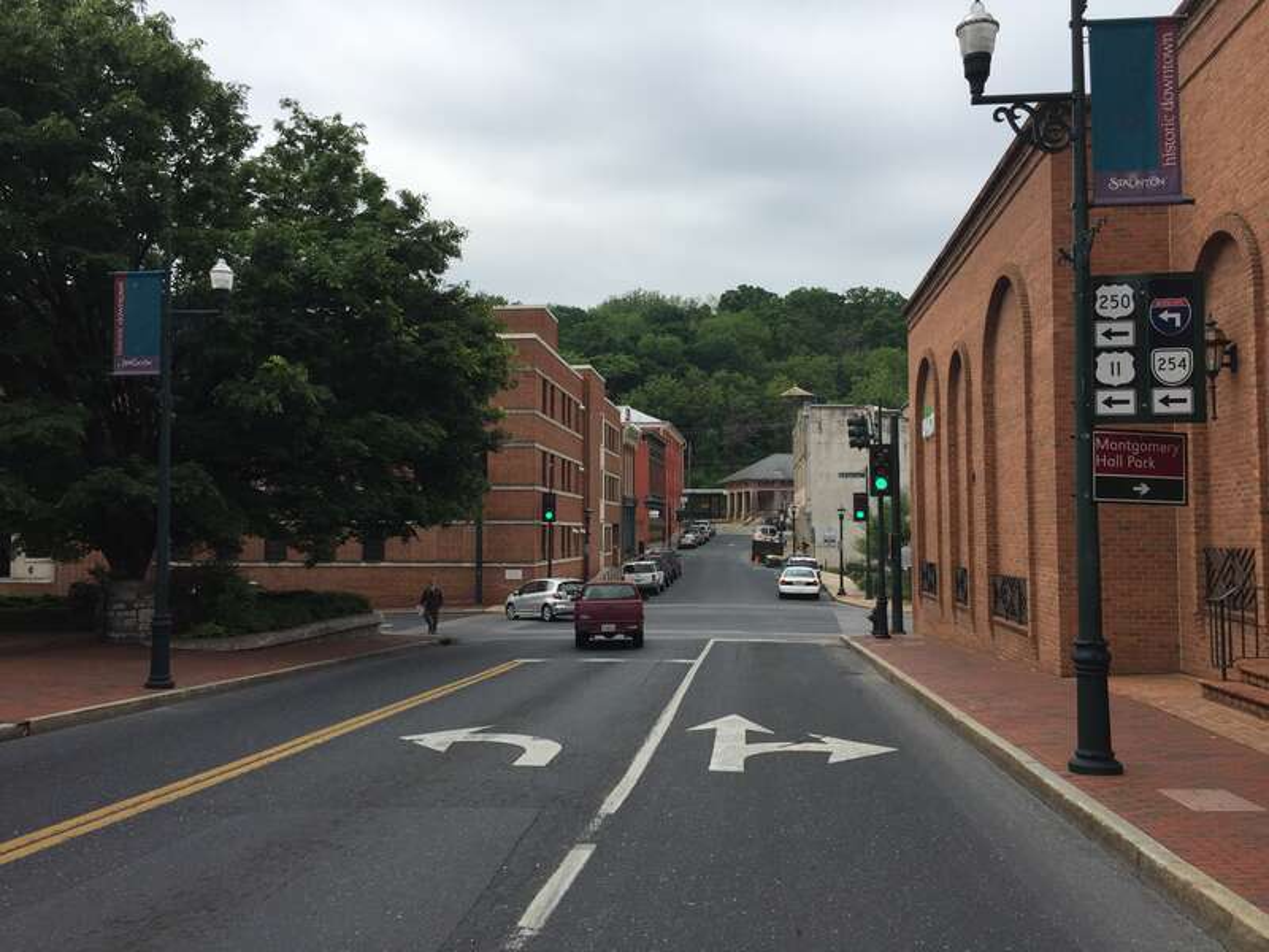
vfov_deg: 48.2
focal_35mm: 29
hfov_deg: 61.7
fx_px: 1063
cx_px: 634
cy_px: 476
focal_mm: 4.15
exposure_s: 1/2198
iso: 32
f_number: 2.2
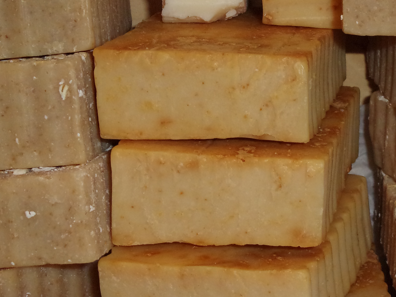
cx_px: 345
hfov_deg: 18.8
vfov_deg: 14.3
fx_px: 1178
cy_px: 108
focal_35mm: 103
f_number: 4.9
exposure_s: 1/34
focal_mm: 9.5
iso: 200
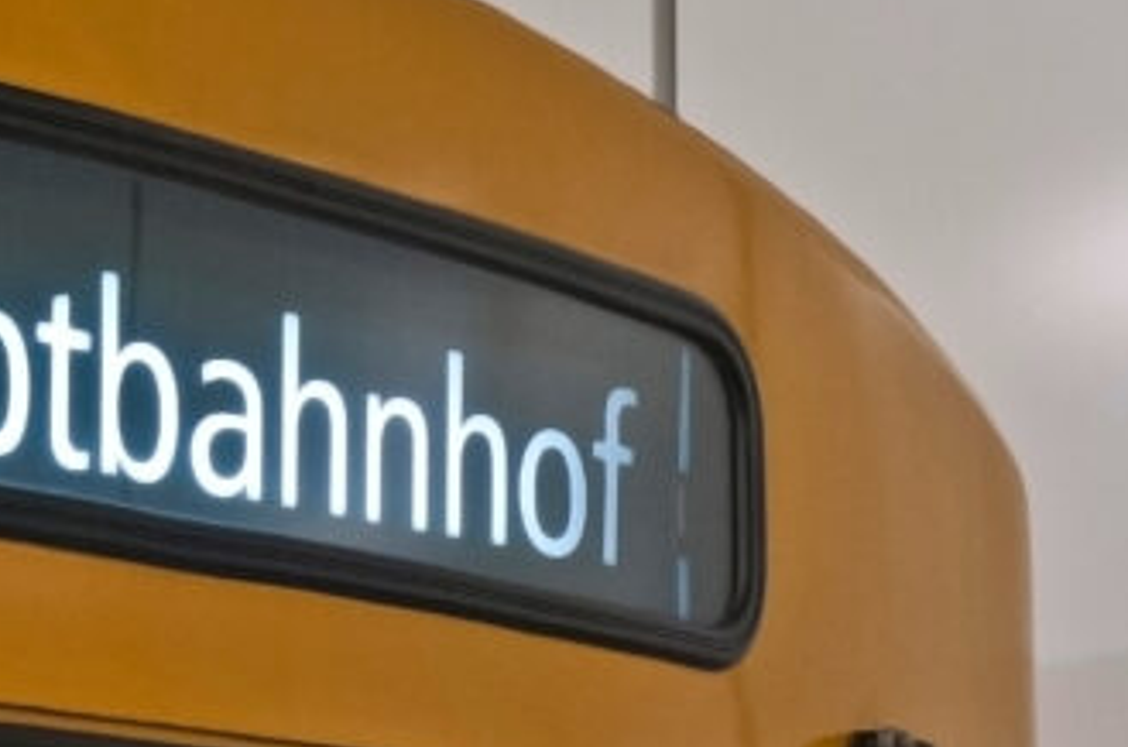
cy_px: 360
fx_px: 4239
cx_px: -329
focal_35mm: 136
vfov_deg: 10.1
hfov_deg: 14.5
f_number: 6.3
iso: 640
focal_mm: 29
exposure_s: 1/25
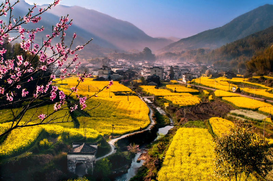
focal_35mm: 39
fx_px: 295
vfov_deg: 34.1
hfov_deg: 49.6
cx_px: 136
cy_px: 90
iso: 200
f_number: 16
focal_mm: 26
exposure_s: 1/60
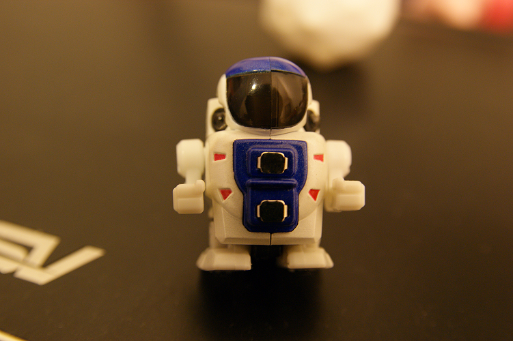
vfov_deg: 25.7
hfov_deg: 37.9
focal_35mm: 52
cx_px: 256
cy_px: 170
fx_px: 748
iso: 400
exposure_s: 1/6
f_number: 4.5
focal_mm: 35
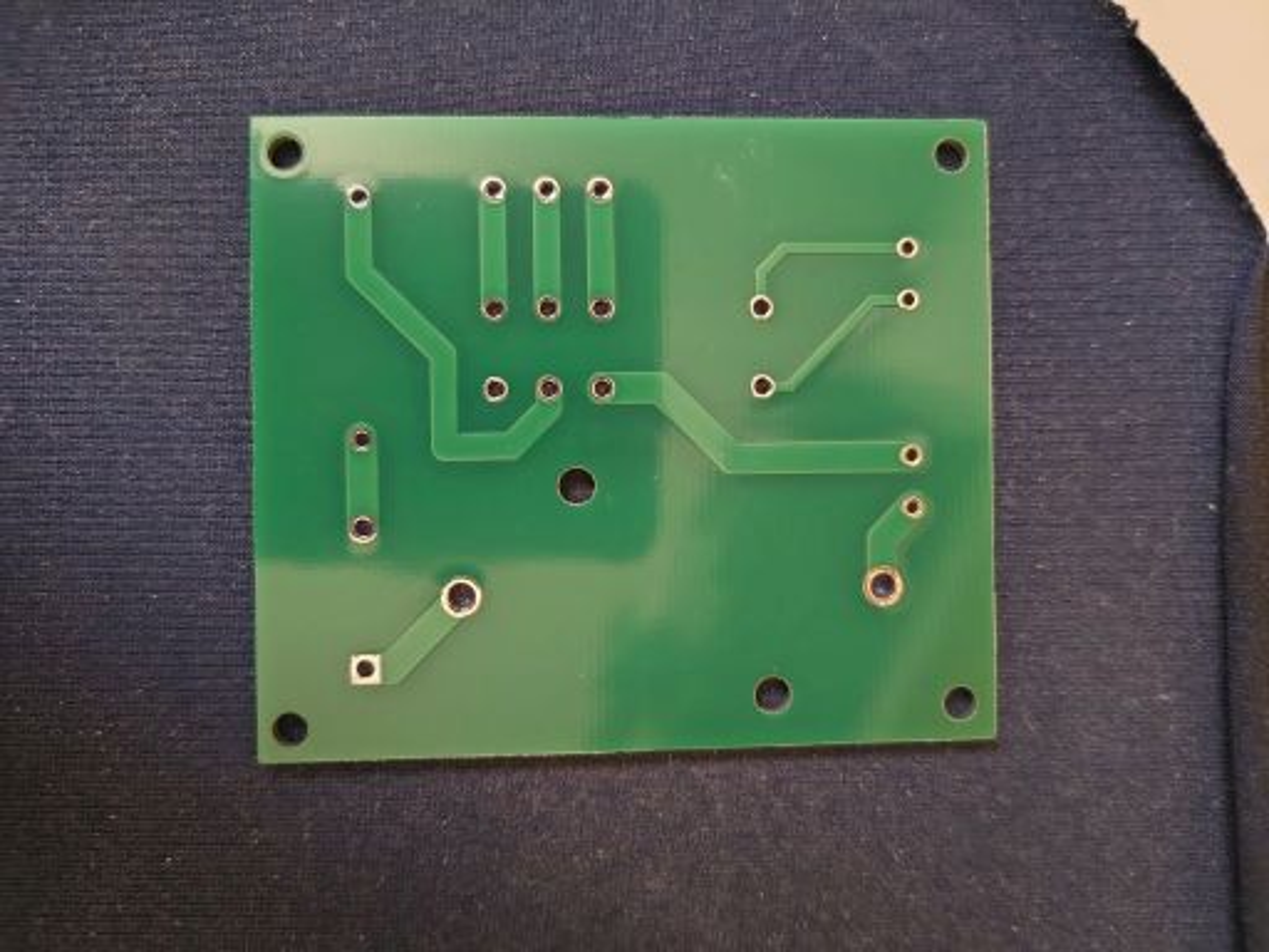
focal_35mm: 24
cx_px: 634
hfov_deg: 71.6
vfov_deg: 56.8
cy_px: 476
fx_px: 880
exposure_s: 1/10
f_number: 1.8
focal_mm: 5.56
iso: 3667
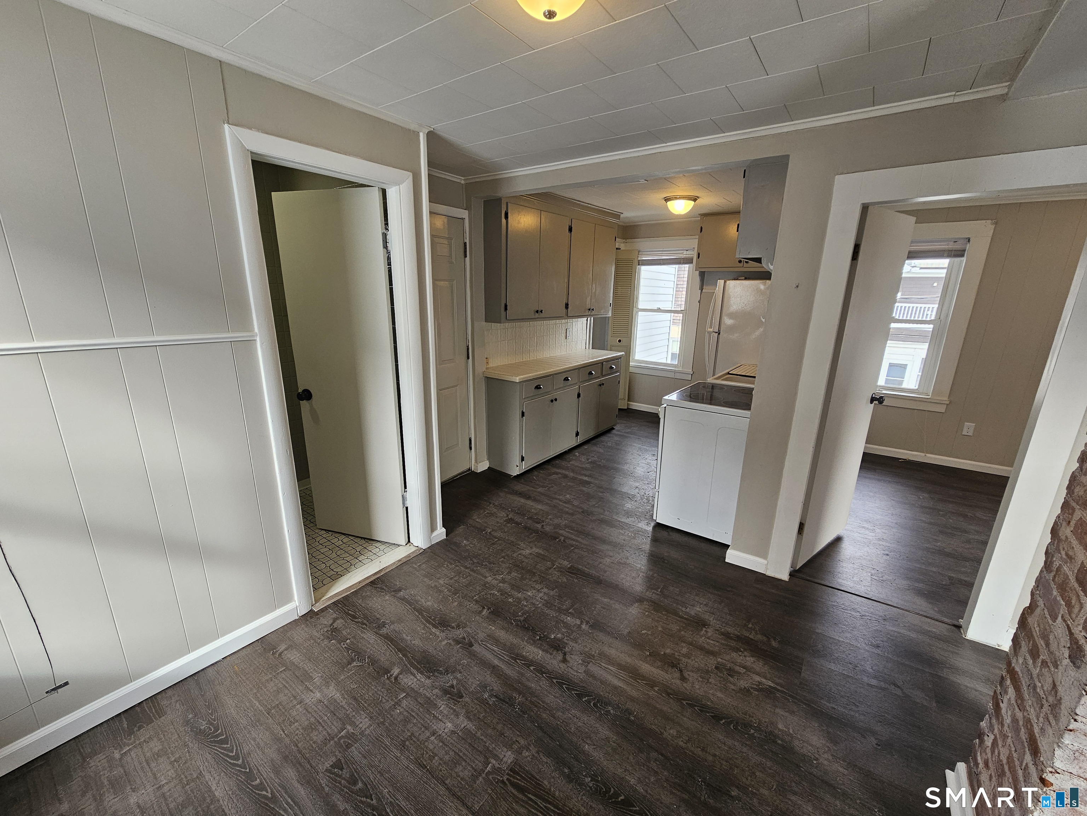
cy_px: 408
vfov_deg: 89.9
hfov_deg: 106.2
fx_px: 408
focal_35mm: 13
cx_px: 544
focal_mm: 2.2
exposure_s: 1/60
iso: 64
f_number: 2.2
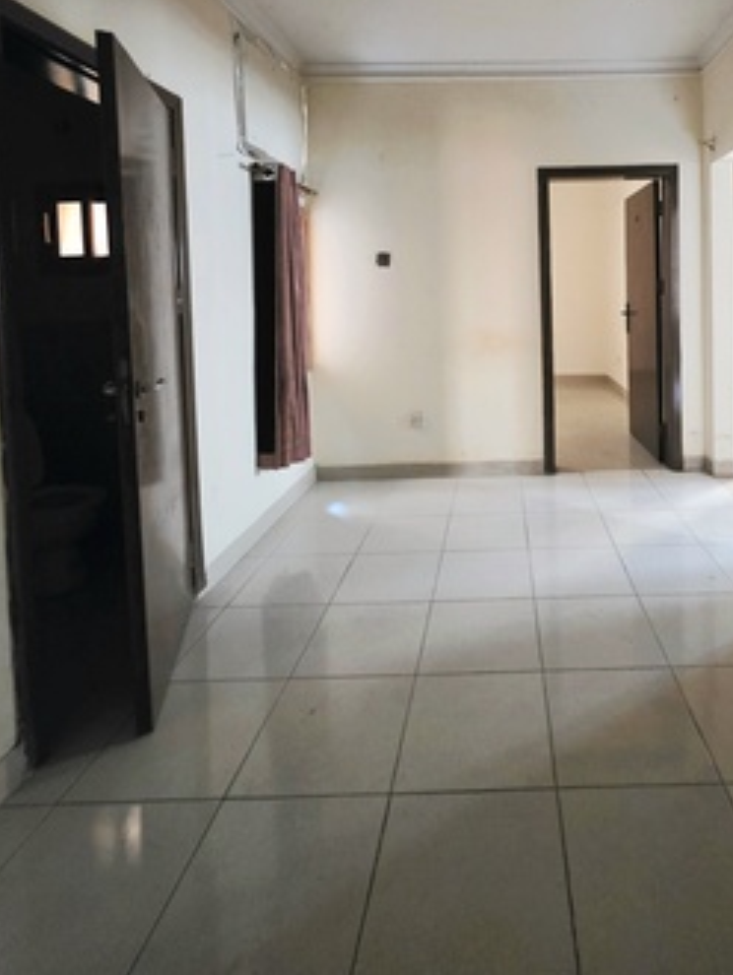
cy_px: 303
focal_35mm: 18
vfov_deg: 83.8
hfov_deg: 69.4
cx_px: 495
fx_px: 508
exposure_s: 1/33.4
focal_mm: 2.2
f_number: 1.9
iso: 800
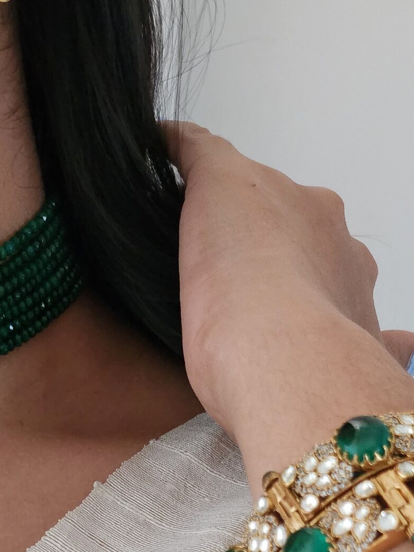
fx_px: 941
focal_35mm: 59
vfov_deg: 28.5
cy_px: 659
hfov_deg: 24.5
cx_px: 101
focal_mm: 5
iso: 800
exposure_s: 1/100
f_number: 1.8
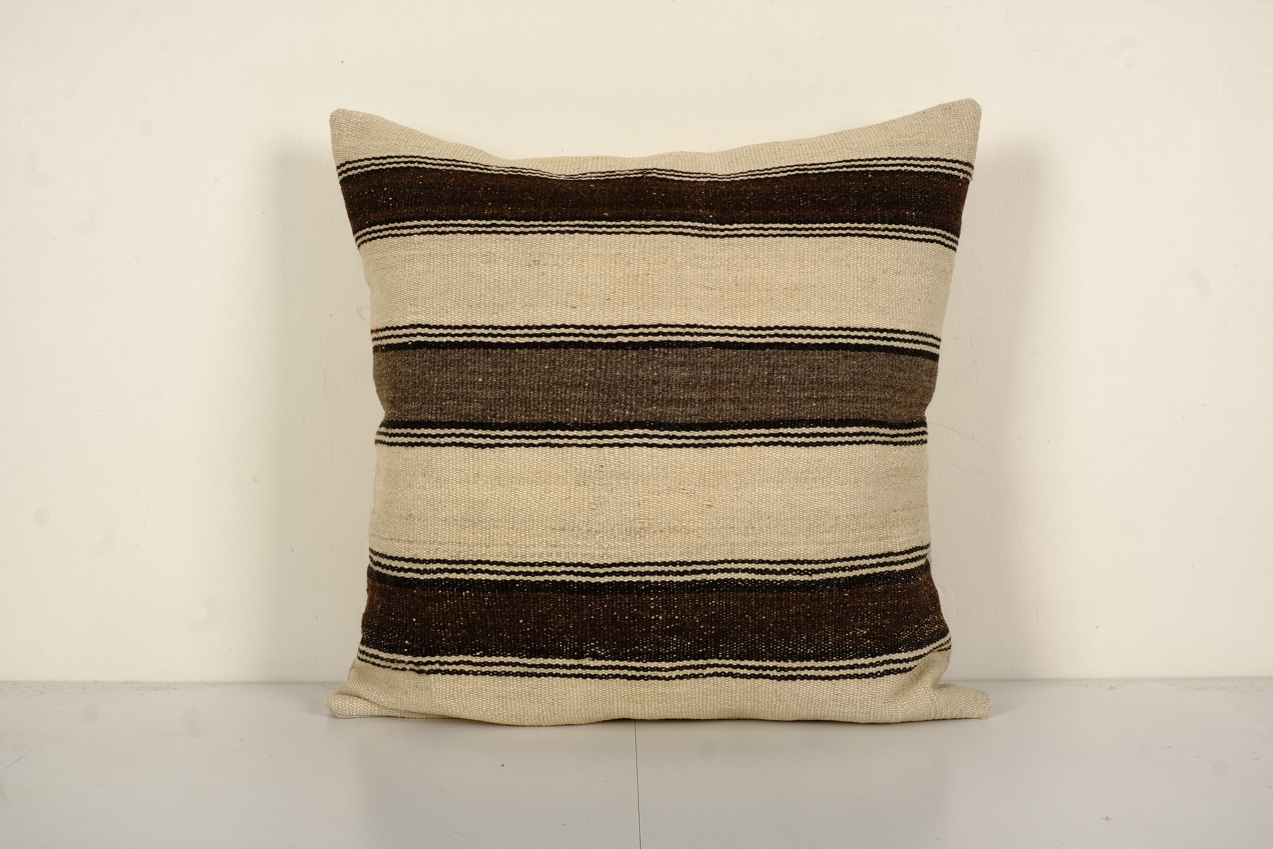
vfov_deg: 31.9
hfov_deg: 46.4
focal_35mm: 42
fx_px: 1485
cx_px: 636
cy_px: 424
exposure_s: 1/160
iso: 80
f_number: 13
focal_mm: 27.7
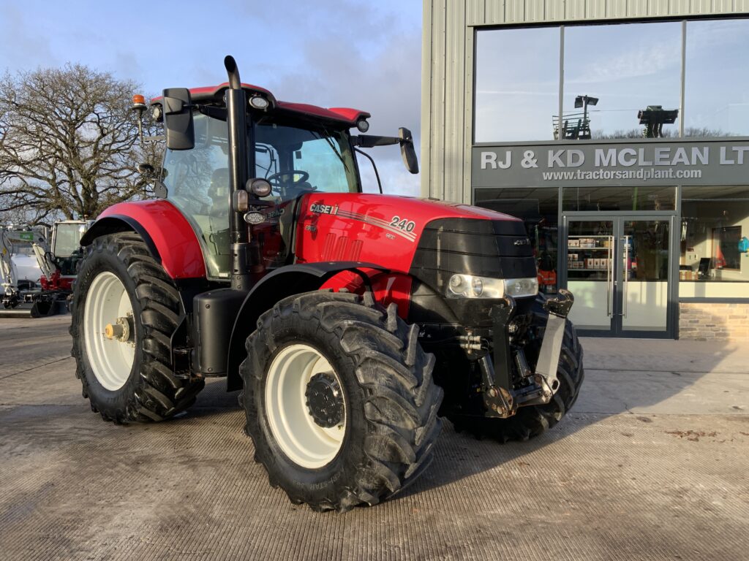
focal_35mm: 29
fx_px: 627
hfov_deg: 61.7
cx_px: 374
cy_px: 280
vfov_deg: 48.2
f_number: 1.8
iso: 16
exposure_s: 1/386
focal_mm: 3
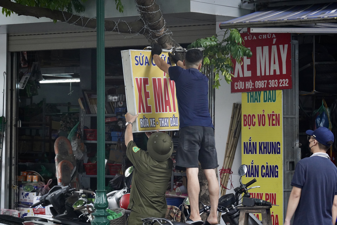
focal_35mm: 135
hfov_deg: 15.2
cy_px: 112
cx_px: 168
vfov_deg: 10.2
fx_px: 1264
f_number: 7.1
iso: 6400
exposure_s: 1/1000
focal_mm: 135
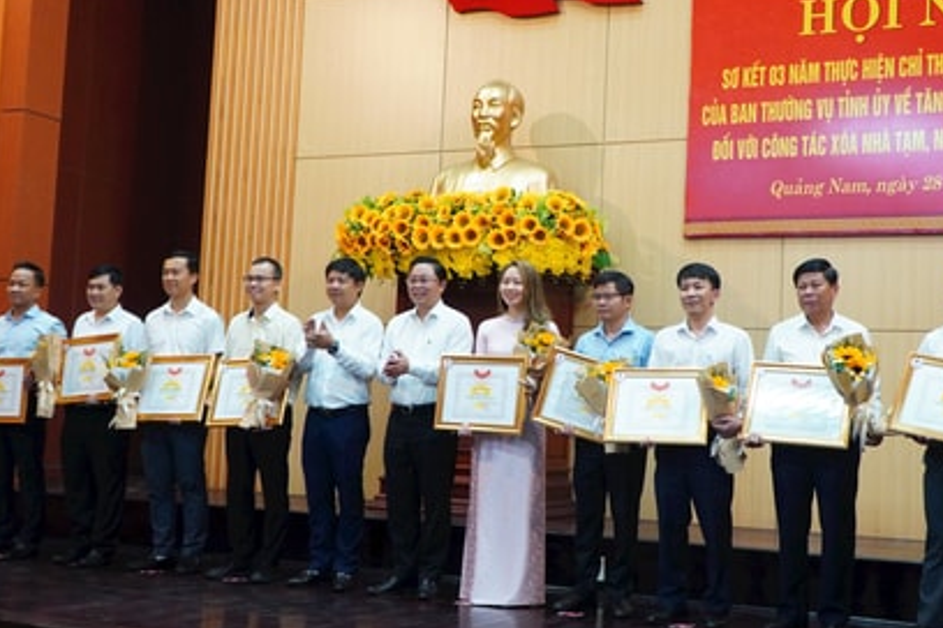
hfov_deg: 43.0
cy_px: 279
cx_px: 525
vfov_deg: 29.4
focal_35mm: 46
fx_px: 1196
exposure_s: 1/100
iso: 2500
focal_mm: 23
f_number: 4
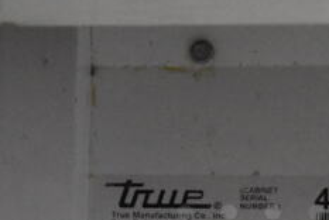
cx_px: 273
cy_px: 269
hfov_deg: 9.5
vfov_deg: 6.3
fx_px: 1979
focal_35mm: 216
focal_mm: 55
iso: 12800
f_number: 5.6
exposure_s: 1/125
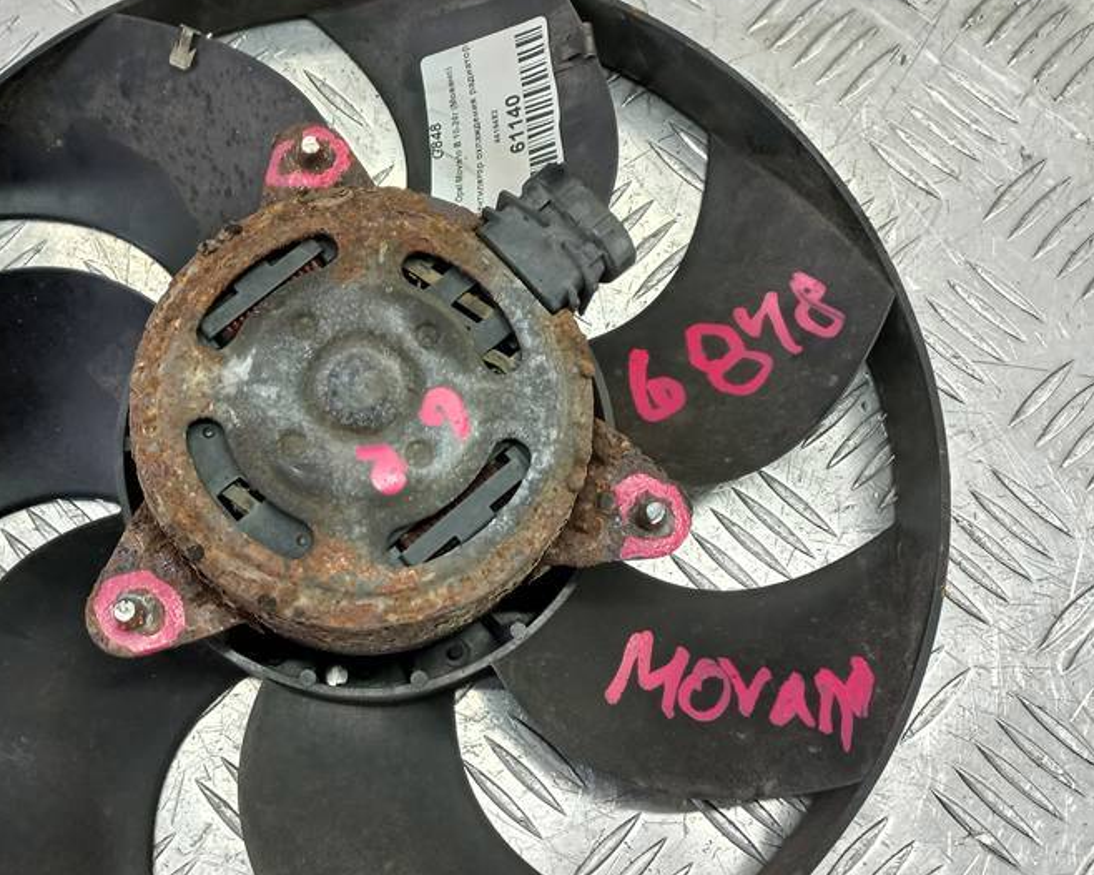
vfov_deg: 39.1
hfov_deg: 47.1
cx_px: 356
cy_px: 479
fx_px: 1230
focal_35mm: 38
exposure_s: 1/50
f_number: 1.8
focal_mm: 4.6
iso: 100
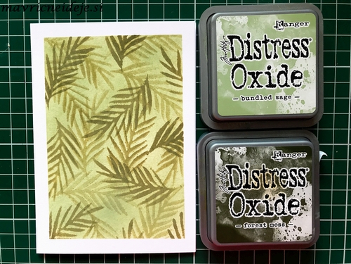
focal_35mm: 28
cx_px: 176
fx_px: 284
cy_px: 132
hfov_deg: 63.4
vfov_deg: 49.7
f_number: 1.8
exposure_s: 1/33
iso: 20
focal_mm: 3.99
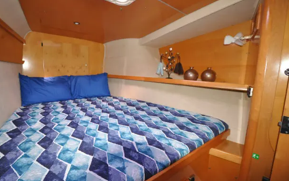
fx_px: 126
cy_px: 89
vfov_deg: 71.3
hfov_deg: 97.8
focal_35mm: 16
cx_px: 141
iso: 800
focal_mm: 10
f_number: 3.5
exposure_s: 1/60
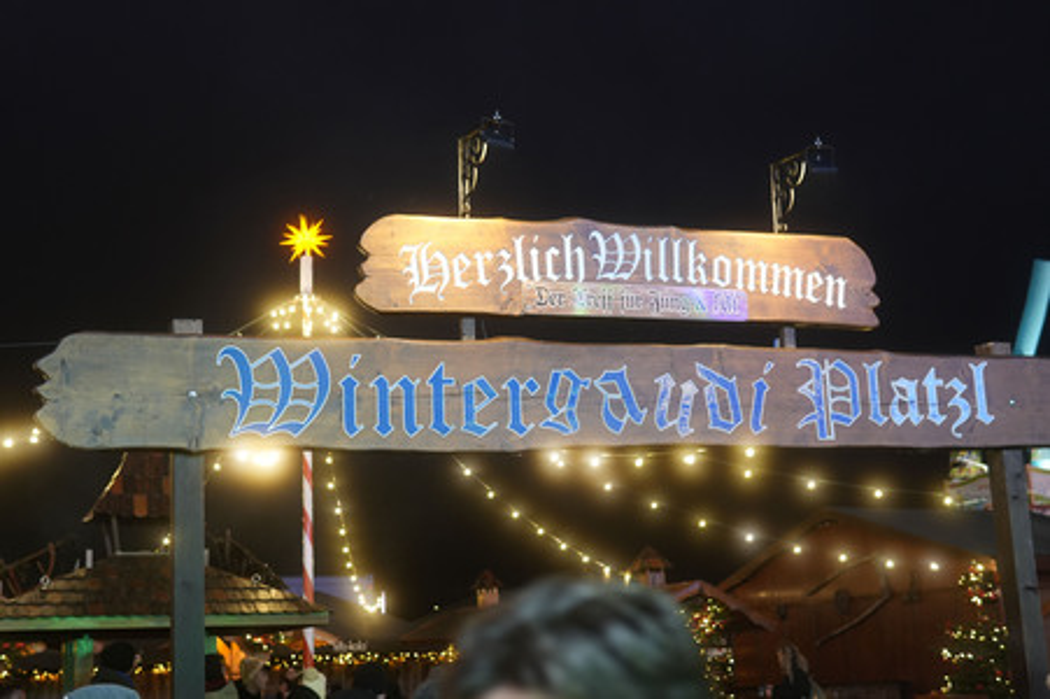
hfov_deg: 43.6
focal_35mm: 45
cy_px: 350
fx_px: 1312
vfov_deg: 29.8
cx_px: 525
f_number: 2.5
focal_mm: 30
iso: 640
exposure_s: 1/60
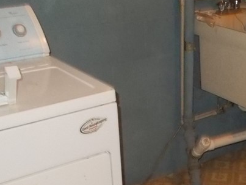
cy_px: 159
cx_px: 192
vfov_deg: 21.9
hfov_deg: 28.8
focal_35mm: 66
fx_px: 469
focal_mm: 4.6
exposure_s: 1/25
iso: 800
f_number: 3.2
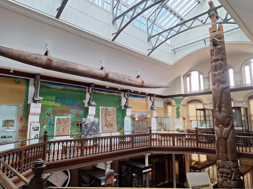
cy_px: 94
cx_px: 126
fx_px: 168
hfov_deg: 73.9
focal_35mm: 23
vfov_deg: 58.9
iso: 80
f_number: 1.8
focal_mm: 5.54
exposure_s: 1/50
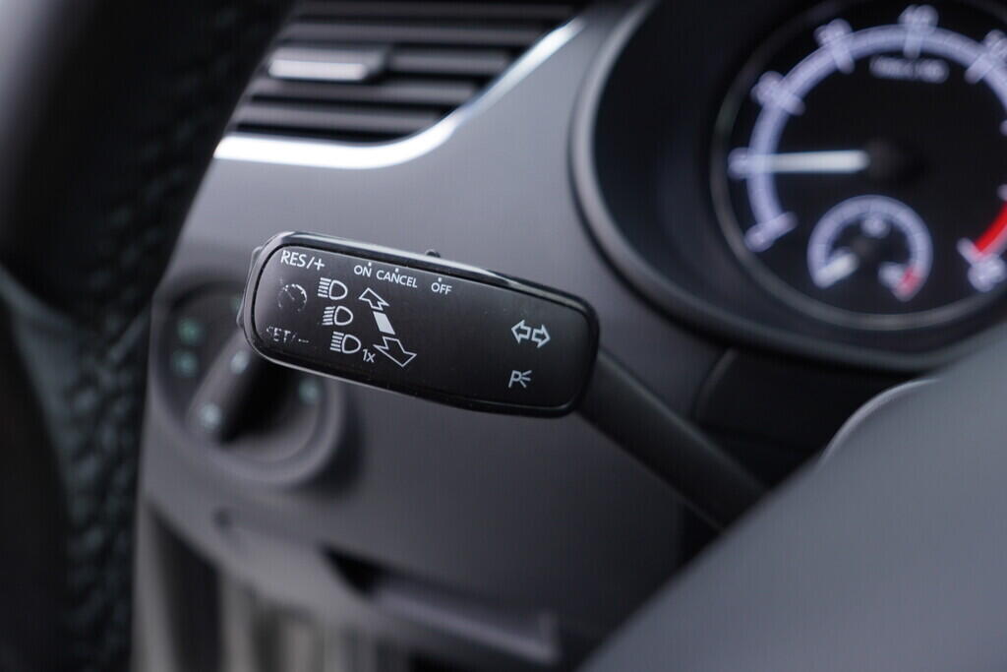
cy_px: 336
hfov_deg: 53.1
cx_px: 504
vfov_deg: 36.9
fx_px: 1007
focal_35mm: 36
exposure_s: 1/40
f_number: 2.8
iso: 200
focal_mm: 24
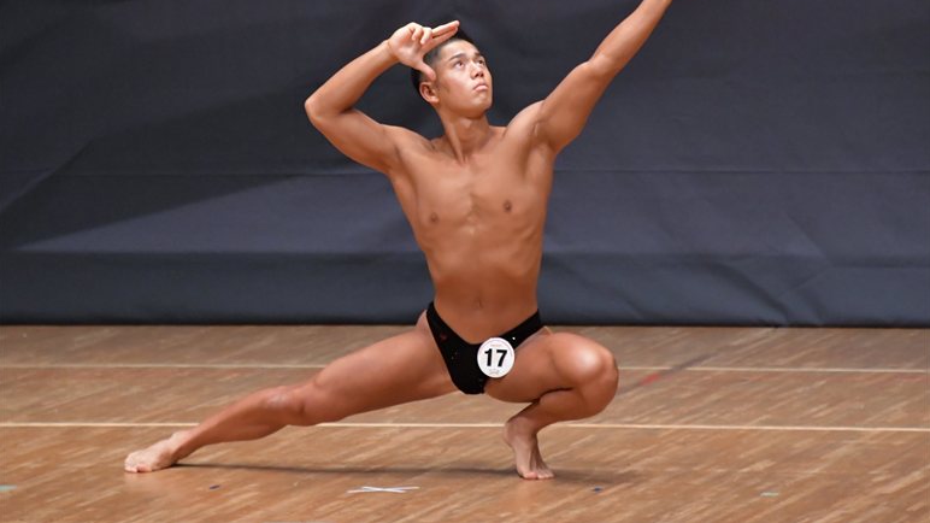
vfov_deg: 3.1
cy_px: 215
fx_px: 9715
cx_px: 464
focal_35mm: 394
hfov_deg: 5.5
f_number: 5.6
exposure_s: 1/400
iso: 6400
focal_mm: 250
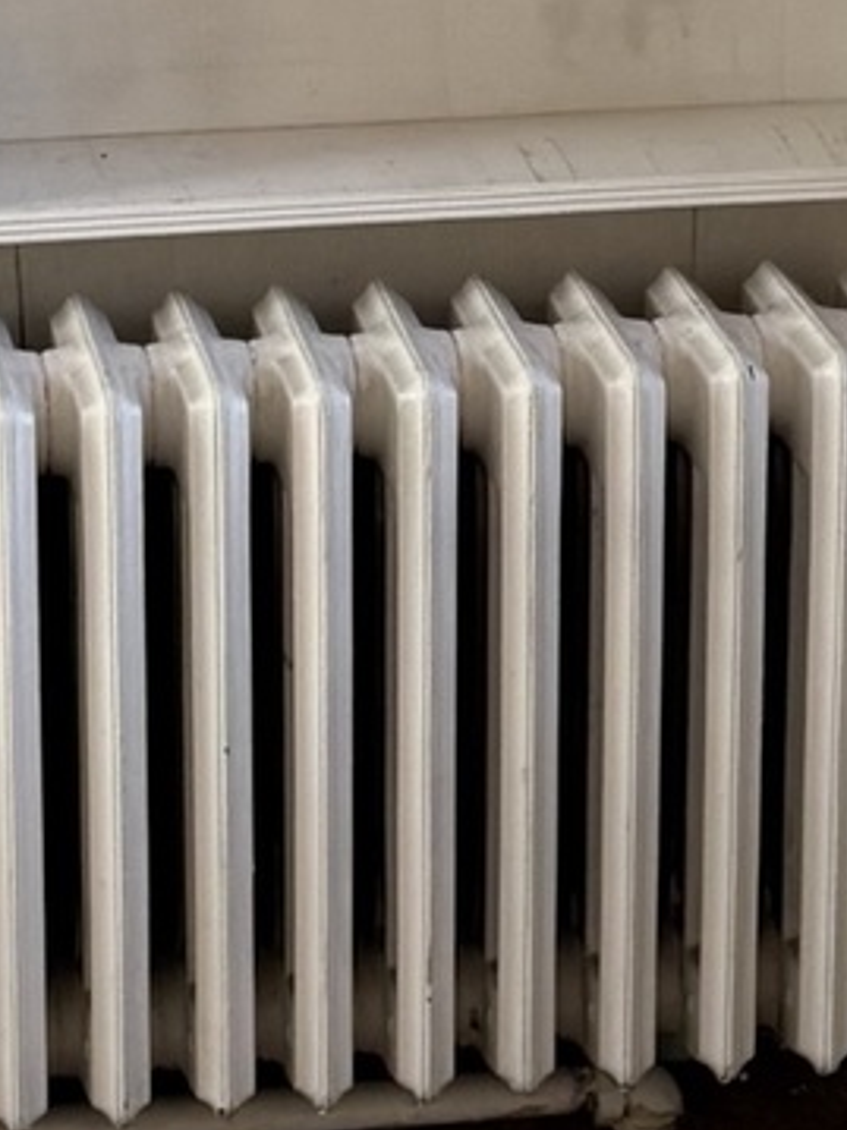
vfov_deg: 12.8
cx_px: 469
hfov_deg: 9.6
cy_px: 290
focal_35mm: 154
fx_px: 5027
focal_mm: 6.76
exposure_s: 1/243
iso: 125
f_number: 1.78
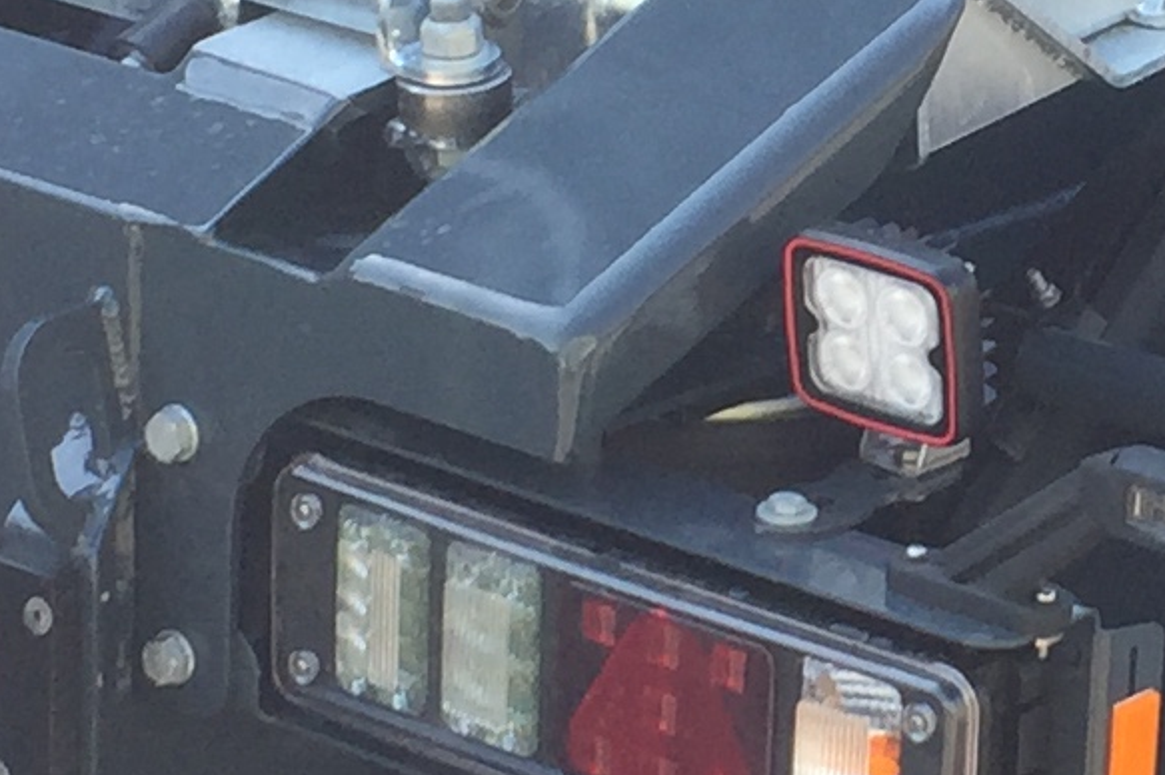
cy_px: 288
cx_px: 1203
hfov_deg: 12.0
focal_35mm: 169
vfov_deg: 8.1
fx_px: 5466
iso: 32
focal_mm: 4.15
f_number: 2.2
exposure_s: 1/380
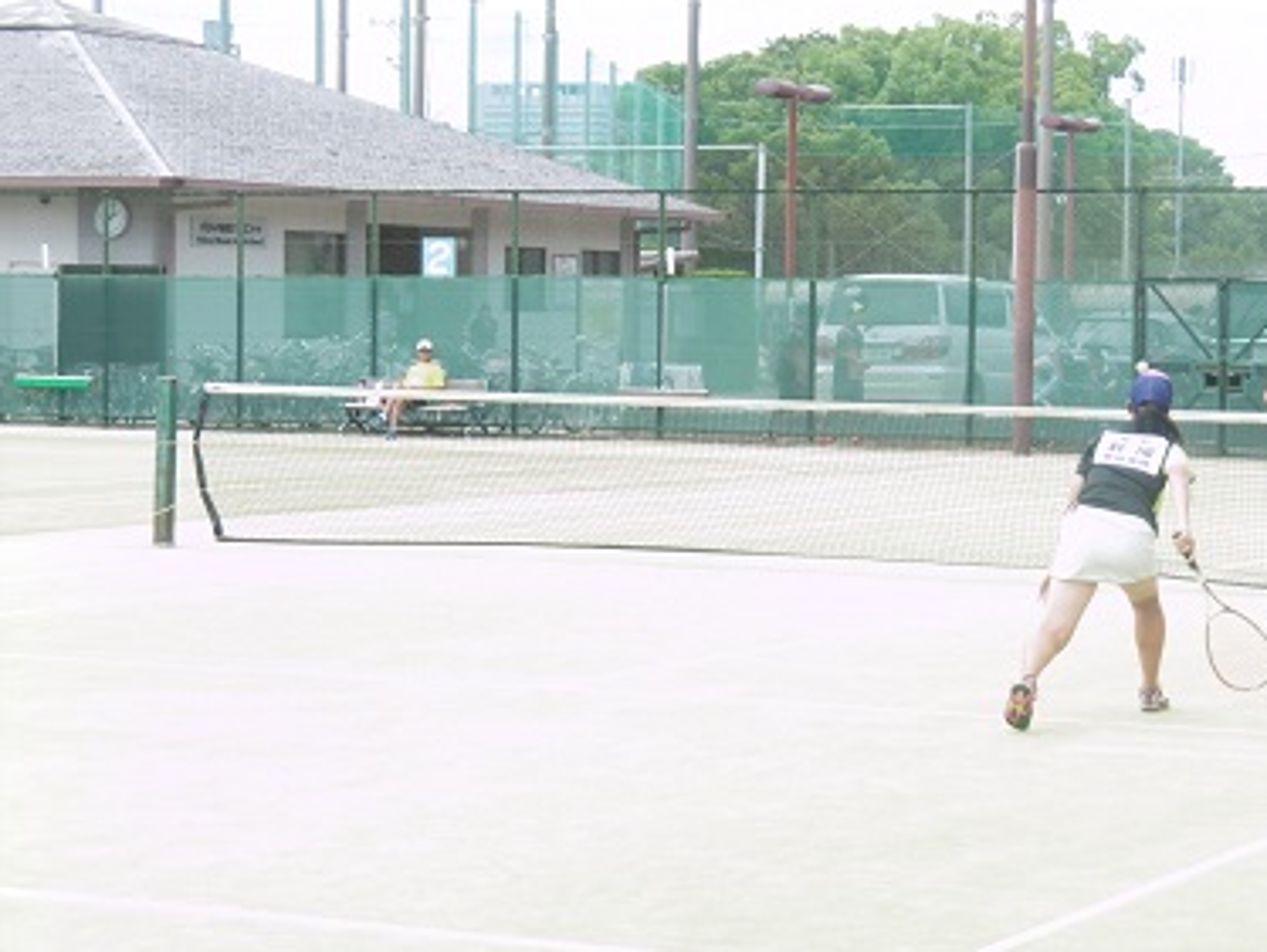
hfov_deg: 19.6
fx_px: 3663
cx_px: 810
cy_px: 535
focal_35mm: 100
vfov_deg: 14.8
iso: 100
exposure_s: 1/125
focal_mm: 14
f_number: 4.5
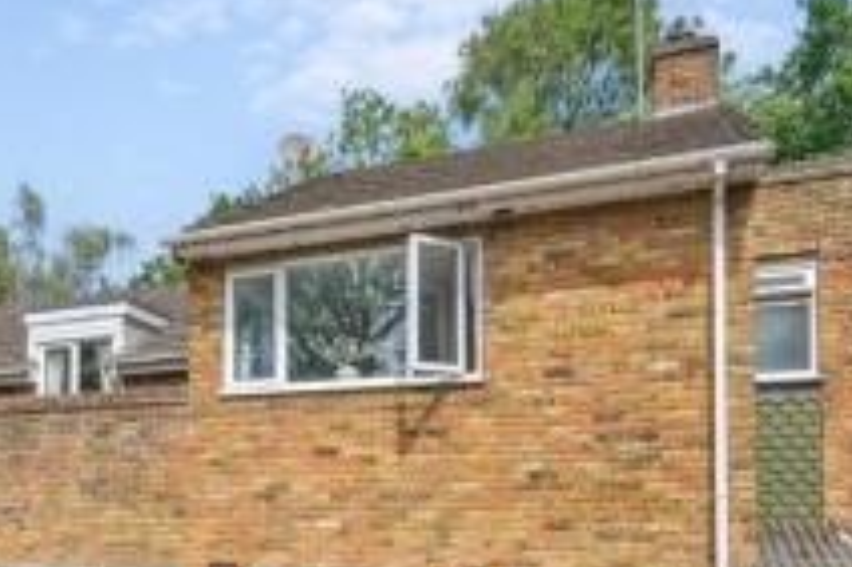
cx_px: 161
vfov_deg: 35.0
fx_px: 851
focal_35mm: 36
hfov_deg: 49.8
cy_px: 493
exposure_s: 1/1250
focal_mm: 16
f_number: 5
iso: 320
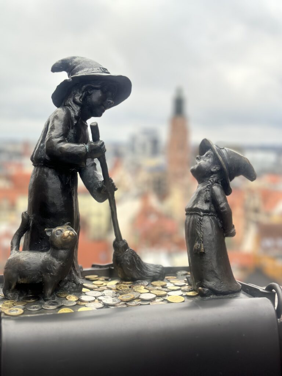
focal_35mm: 48
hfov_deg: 30.3
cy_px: 188
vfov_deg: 39.7
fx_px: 521
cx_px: 141
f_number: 1.78
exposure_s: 1/501
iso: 80
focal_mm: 6.86
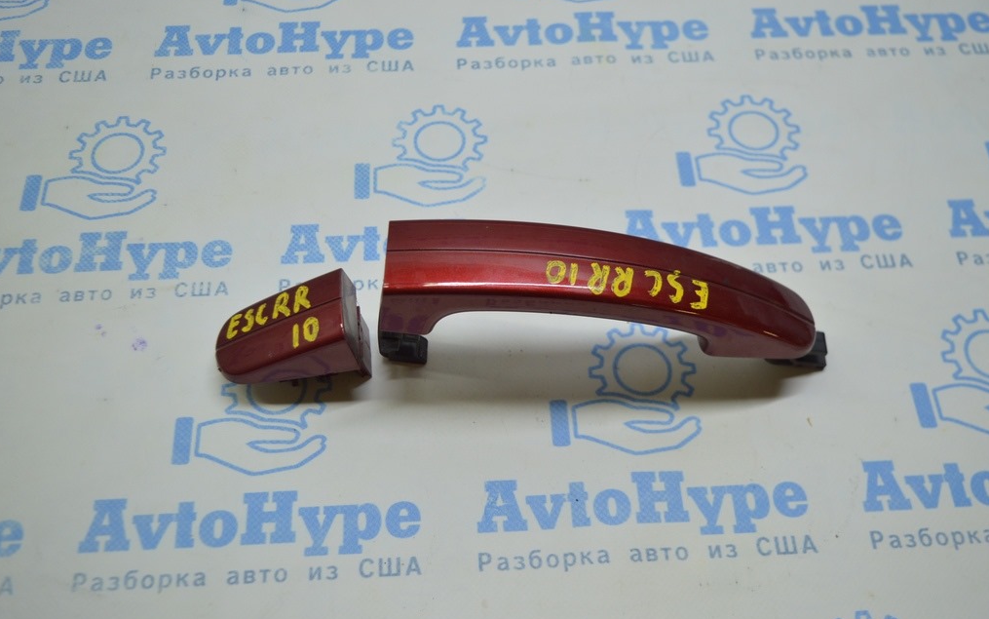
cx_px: 494
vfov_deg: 33.2
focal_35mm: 39
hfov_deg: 50.9
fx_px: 1038
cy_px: 324
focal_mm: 25
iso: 400
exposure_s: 1/100
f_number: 4
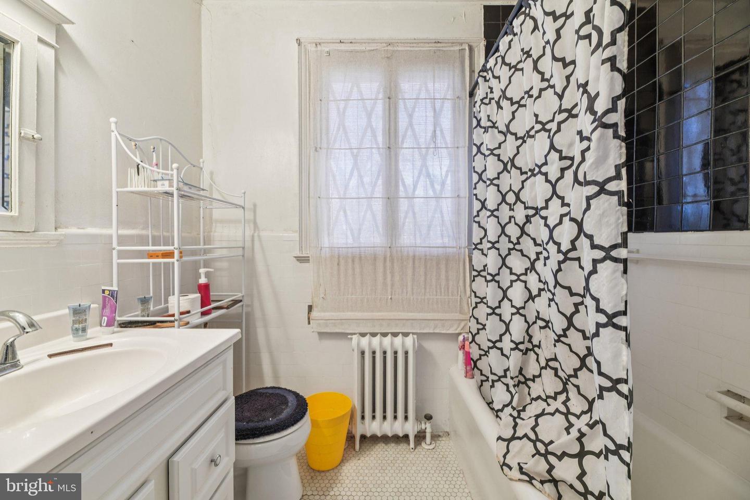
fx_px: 292
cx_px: 375
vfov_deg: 81.2
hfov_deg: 104.3
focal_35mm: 14
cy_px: 250
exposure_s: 1/6
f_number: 8
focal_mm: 14
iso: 400
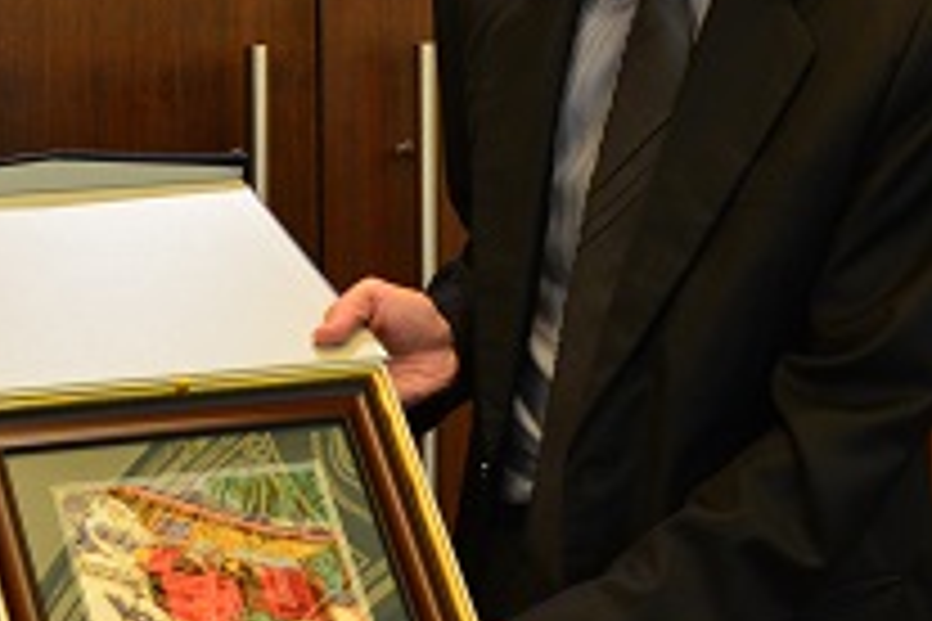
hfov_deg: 24.4
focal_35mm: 82
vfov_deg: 16.6
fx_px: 2123
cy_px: 173
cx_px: 189
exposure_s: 1/25
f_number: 7.1
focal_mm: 34
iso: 2000
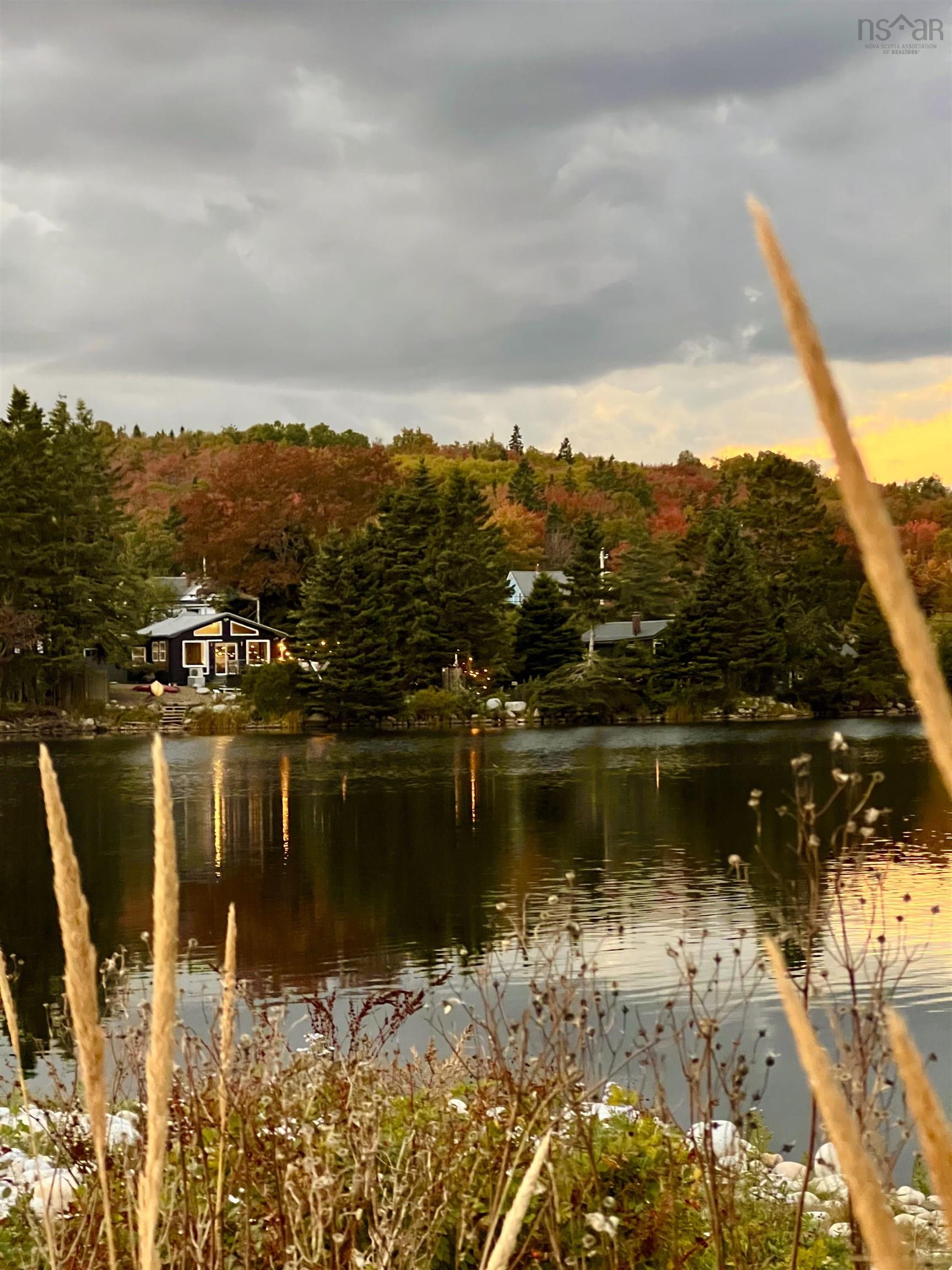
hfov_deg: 19.1
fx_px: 2824
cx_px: 476
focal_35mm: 77
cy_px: 635
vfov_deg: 25.3
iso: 800
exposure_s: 1/37
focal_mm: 9
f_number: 2.8
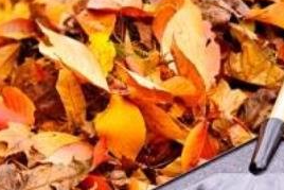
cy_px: 165
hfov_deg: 8.8
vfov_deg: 5.8
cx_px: 168
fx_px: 1855
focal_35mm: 235
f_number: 4
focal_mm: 105
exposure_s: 1/250
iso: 200
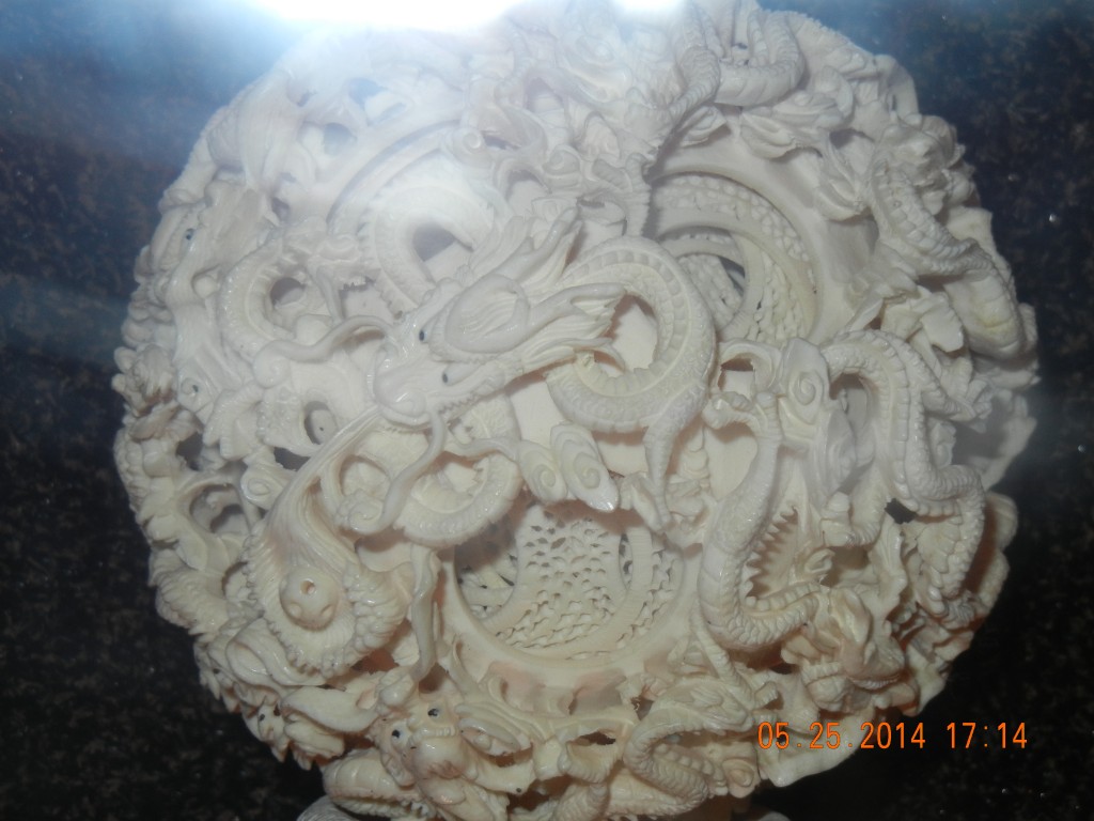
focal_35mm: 77
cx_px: 547
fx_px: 2433
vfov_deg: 19.1
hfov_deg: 25.3
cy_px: 410
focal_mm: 13.9
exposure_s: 1/30
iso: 200
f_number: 4.3
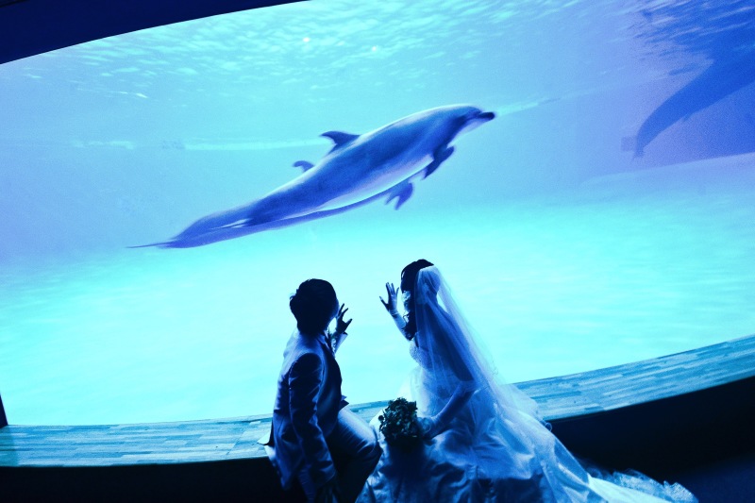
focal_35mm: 12
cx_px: 378
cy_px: 252
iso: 3200
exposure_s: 1/40
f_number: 4.5
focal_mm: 12
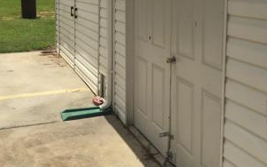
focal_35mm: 49
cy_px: 35
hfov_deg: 41.0
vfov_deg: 25.9
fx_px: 356
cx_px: 123
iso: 32
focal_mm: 4.15
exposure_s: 1/3300
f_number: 2.2
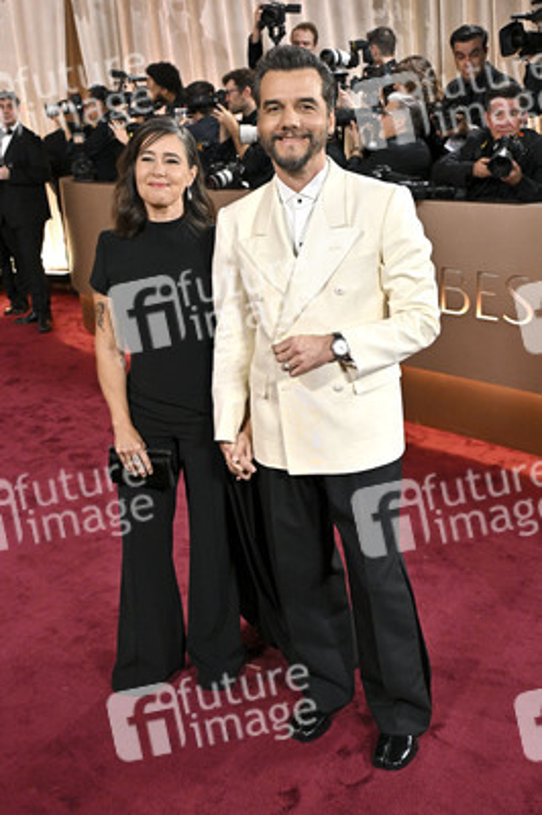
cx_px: 271
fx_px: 792
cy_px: 408
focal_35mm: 35
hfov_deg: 37.8
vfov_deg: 54.5
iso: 2500
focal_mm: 35
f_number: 5.6
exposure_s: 1/320
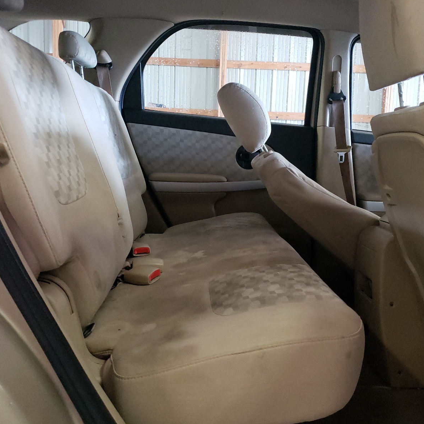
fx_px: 430
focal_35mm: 31
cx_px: 227
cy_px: 212
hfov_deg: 52.5
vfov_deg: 52.5
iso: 665
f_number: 1.5
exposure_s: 1/24
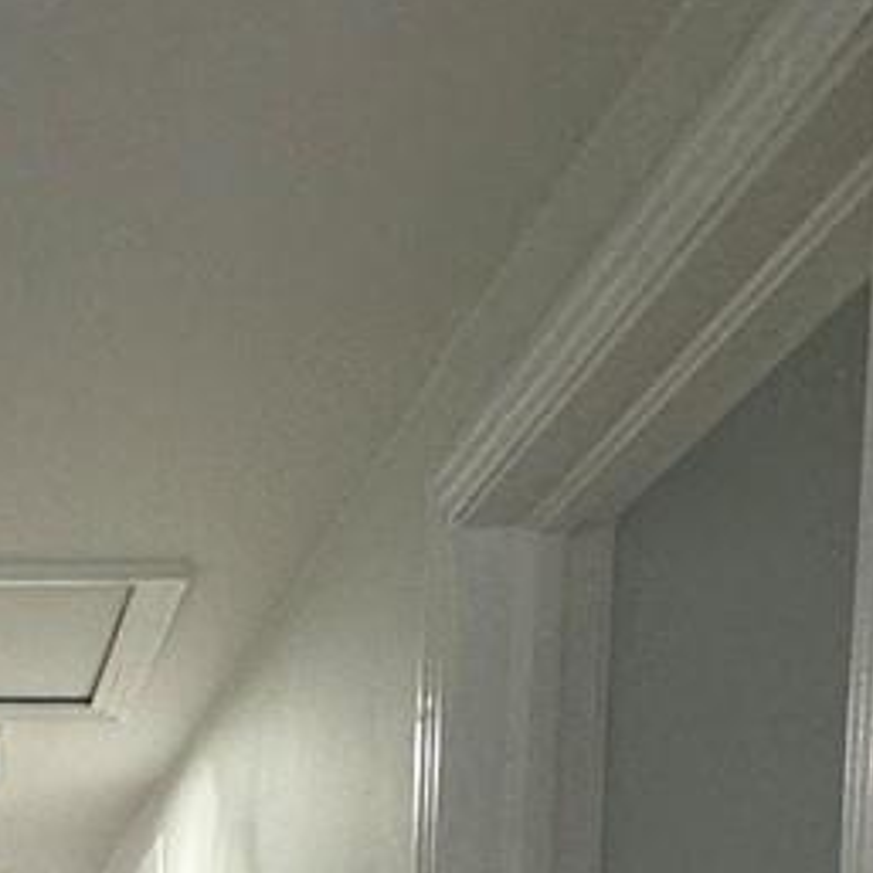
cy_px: 1420
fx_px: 2197
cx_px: -255
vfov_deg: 18.9
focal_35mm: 77
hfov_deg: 20.6
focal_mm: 2.22
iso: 200
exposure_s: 1/120
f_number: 2.2
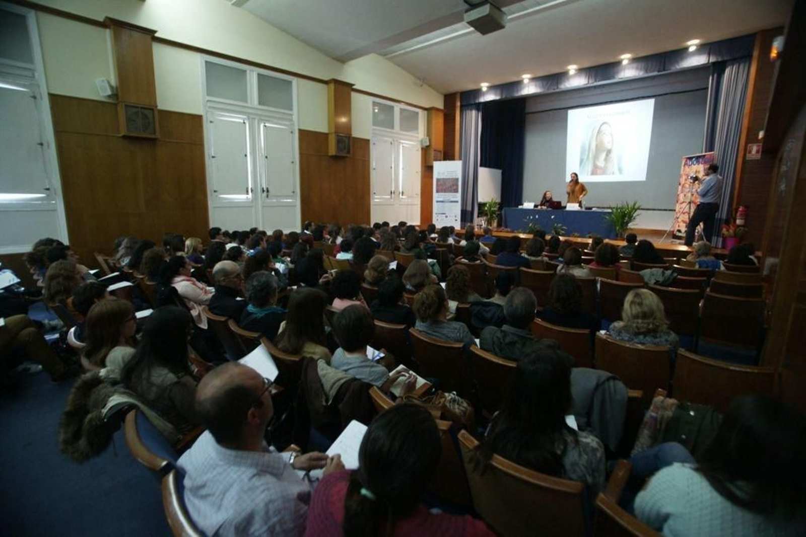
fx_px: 381
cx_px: 403
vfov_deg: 70.5
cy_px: 268
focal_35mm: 17
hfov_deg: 93.3
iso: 1600
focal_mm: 17
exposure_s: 1/10
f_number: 4
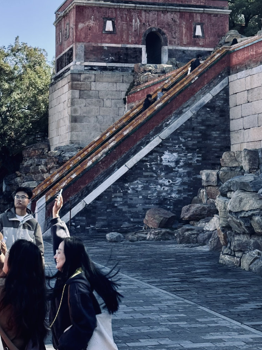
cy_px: 74
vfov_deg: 24.7
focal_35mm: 78
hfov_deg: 18.9
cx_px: 144
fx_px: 788
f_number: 1.8
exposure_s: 1/1613
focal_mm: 6.9
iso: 64
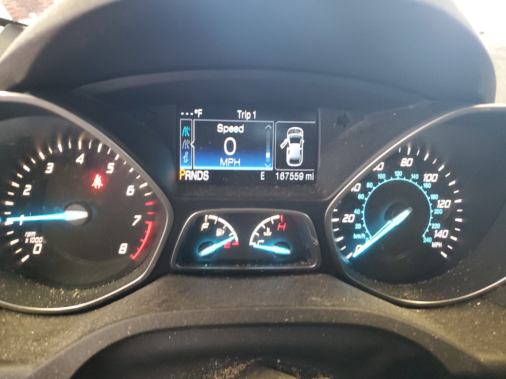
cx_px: 253
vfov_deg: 53.1
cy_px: 190
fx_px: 380
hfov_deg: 67.3
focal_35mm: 26
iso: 351
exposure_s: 1/40
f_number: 1.5
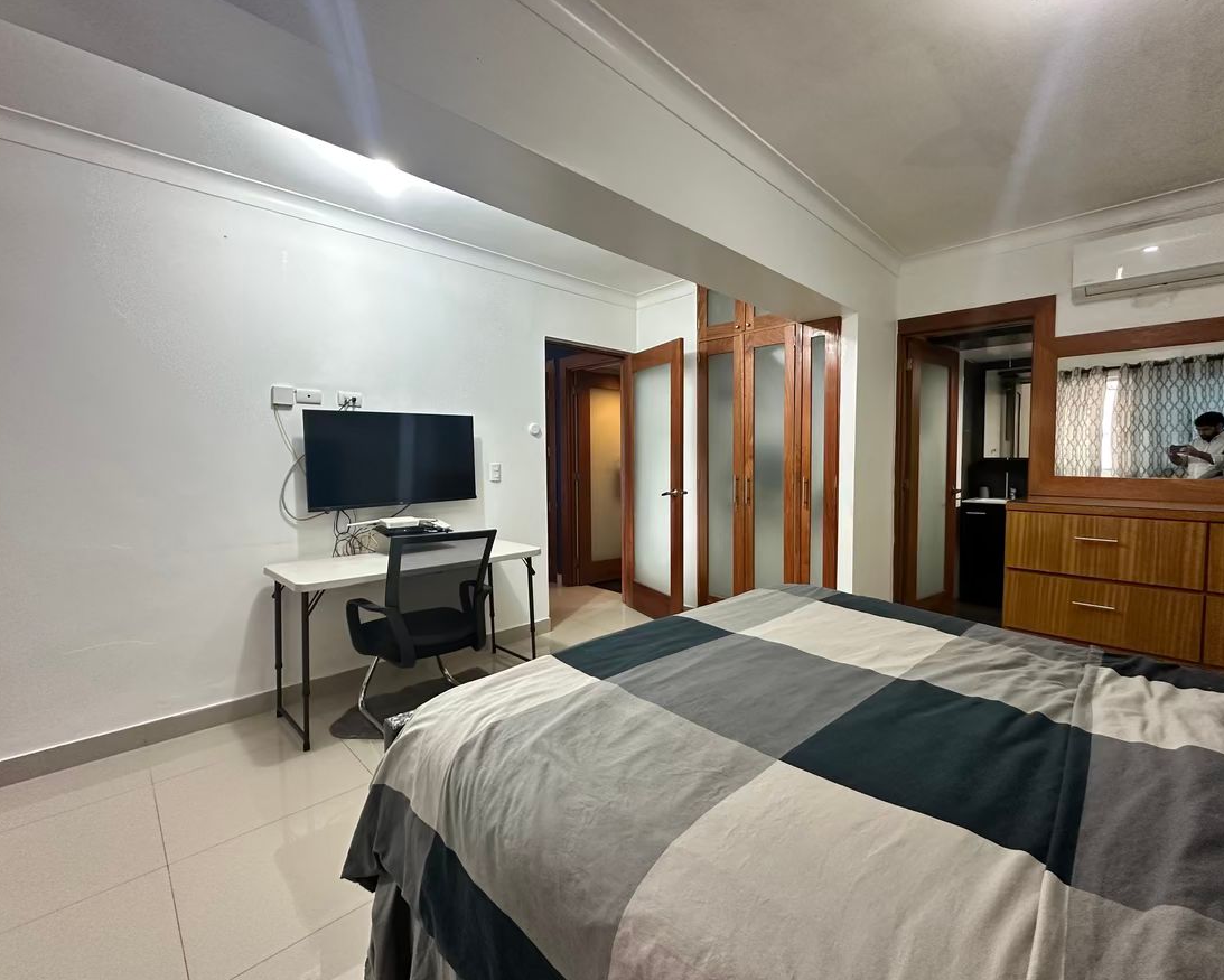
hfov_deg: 96.6
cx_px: 664
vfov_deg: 84.1
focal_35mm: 15
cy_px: 482
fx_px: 544
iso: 250
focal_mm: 2.22
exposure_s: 1/60
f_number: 2.2
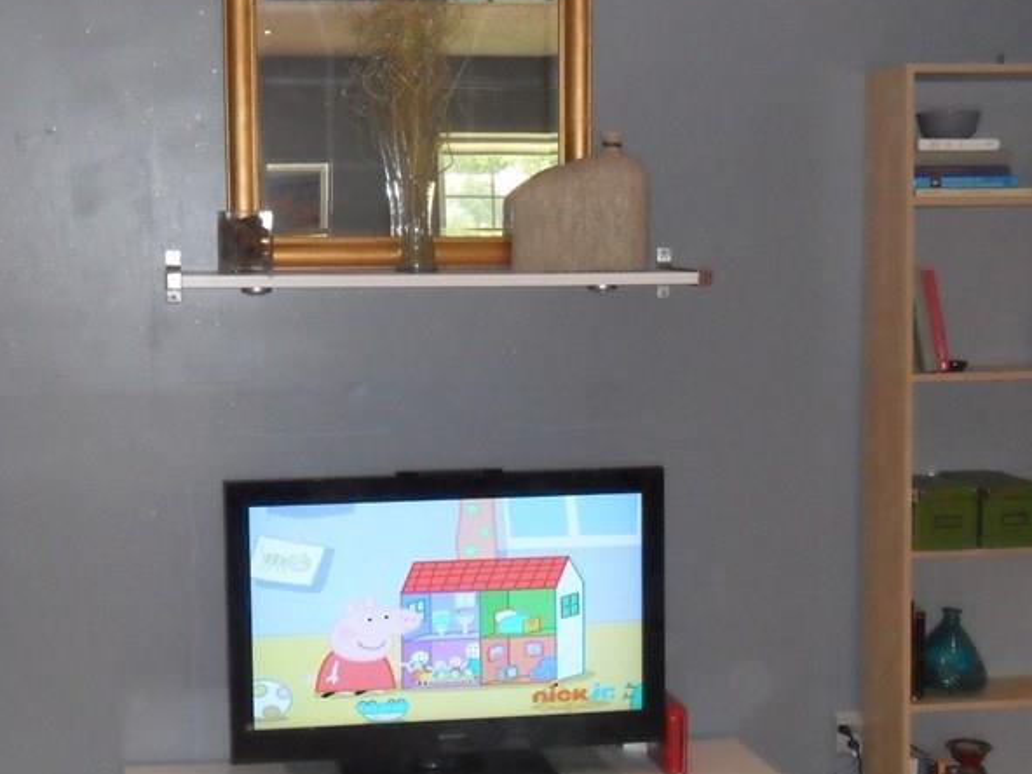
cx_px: 377
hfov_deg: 30.1
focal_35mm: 64
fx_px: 1908
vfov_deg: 22.9
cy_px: 452
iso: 400
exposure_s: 1/45
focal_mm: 6.6
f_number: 4
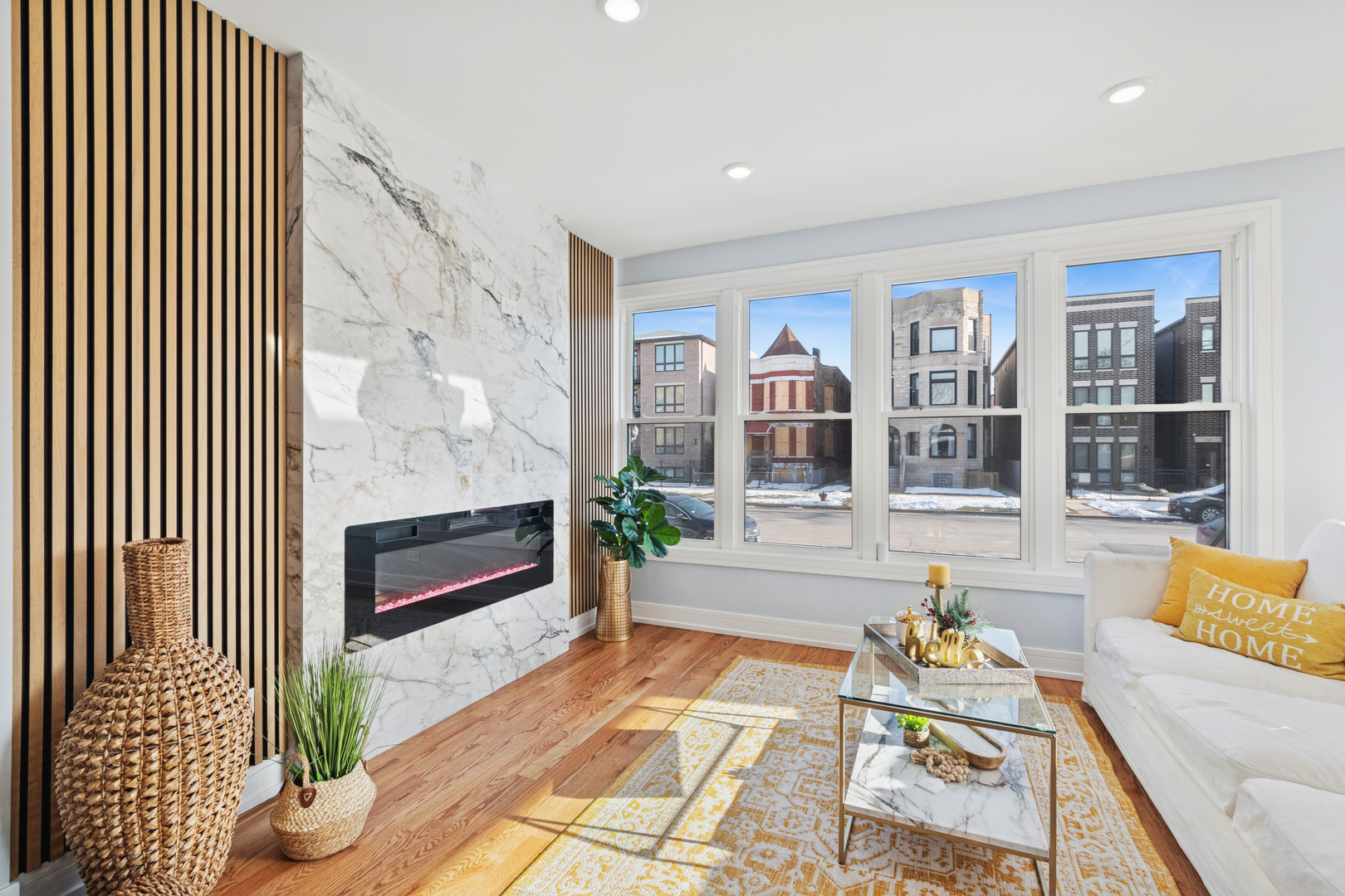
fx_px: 560
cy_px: 448
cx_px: 672
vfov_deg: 77.3
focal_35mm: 15
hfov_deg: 100.4
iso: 250
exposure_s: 1/200
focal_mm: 10
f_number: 8
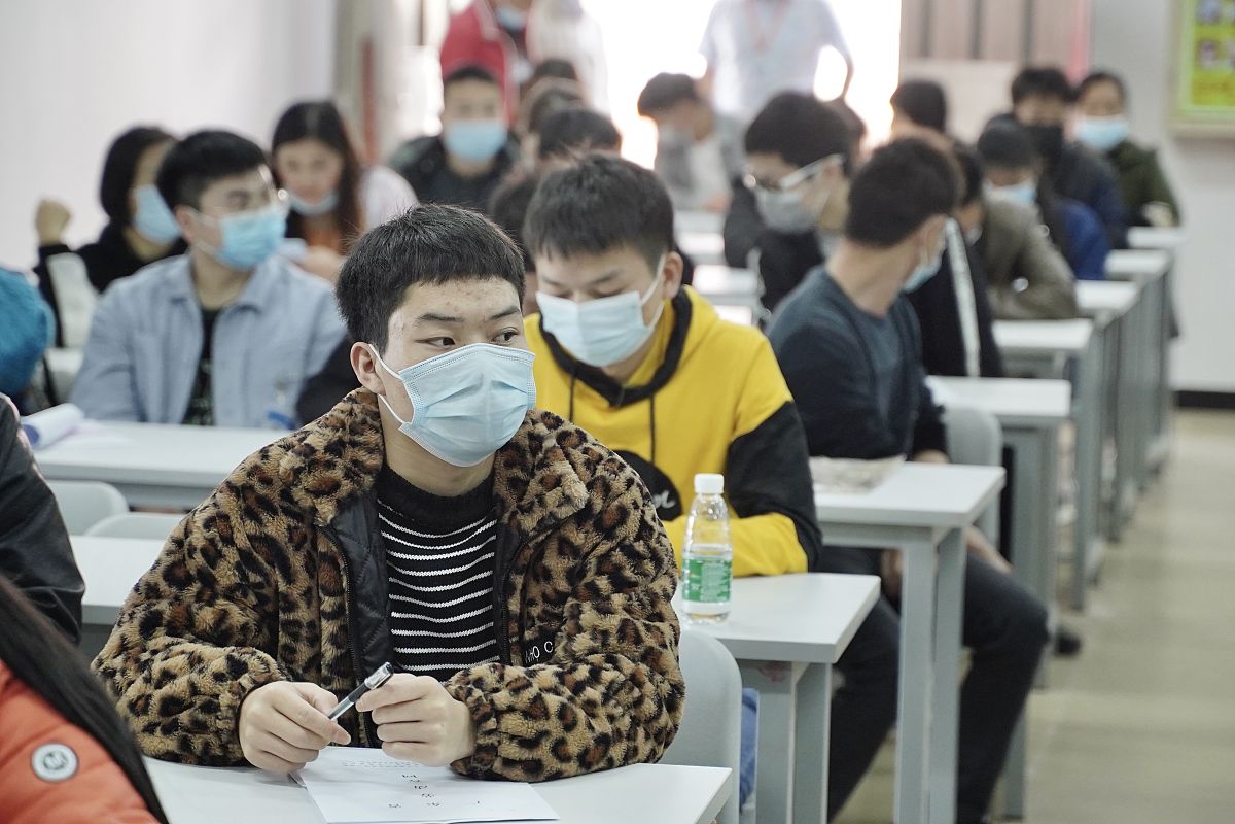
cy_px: 412
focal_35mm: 112
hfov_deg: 18.3
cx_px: 618
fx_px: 3842
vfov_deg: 12.2
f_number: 2.8
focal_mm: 75
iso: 1600
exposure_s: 1/200
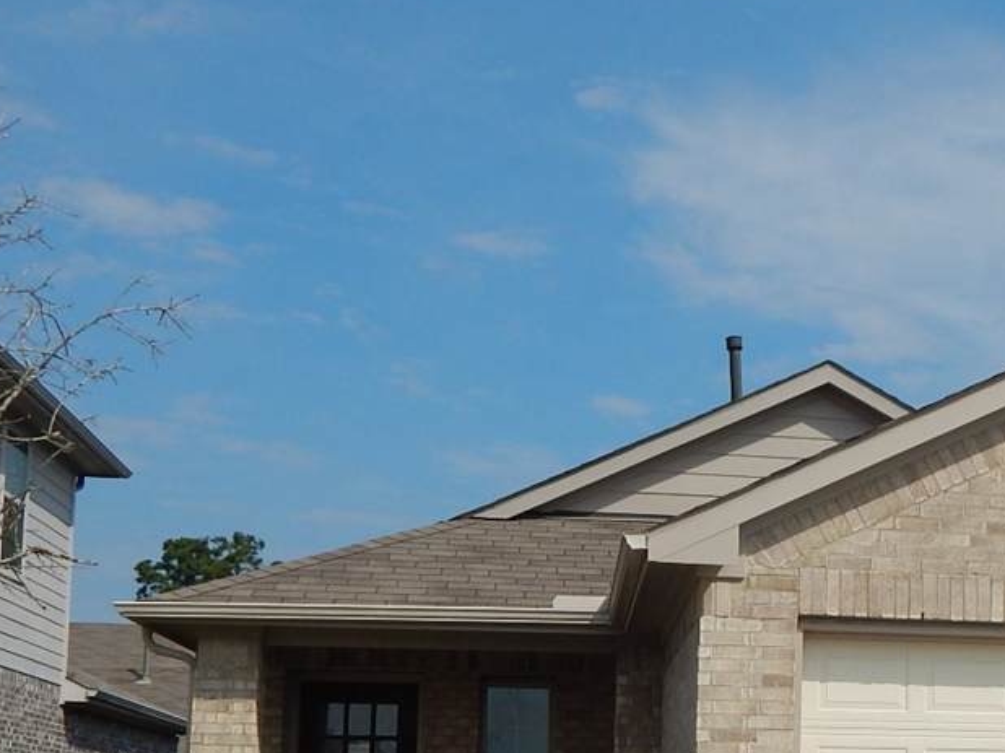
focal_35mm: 58
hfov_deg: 31.4
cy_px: 685
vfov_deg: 24.5
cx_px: 937
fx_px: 1683
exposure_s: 1/1000
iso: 125
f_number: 6.3
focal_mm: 5.1
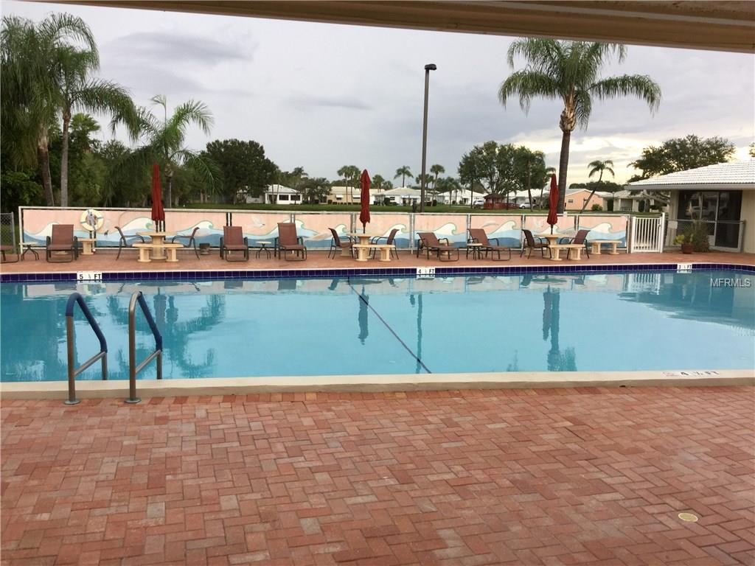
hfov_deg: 58.4
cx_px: 378
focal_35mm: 31
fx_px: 676
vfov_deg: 45.4
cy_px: 283
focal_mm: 3.3
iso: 25
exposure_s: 1/60
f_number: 2.4
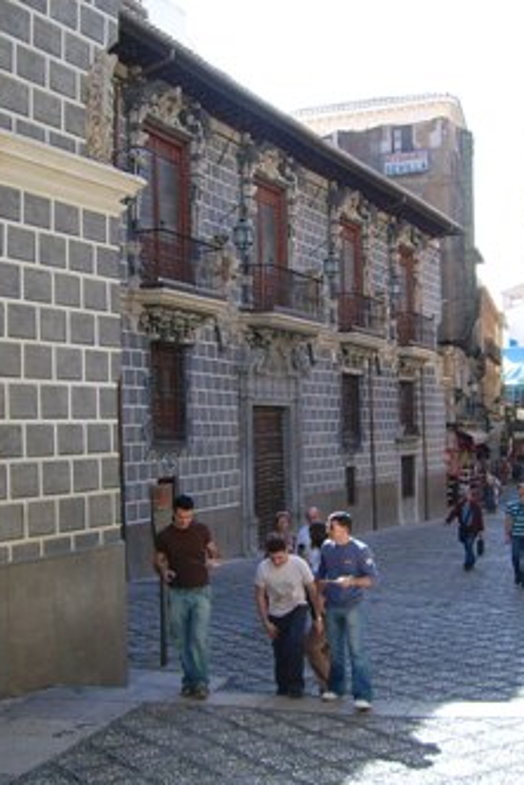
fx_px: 1070
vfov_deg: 40.3
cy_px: 394
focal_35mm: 49
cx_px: 312
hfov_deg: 27.5
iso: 50
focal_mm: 5.95
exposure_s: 1/71
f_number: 5.8
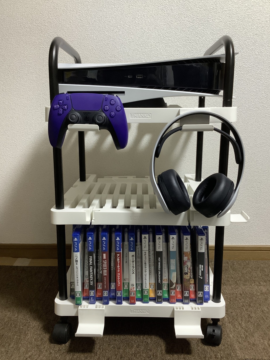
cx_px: 134
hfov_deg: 44.2
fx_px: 333
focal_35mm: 32
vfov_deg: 56.8
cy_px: 183
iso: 320
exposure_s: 1/50
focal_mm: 3.3
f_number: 2.4
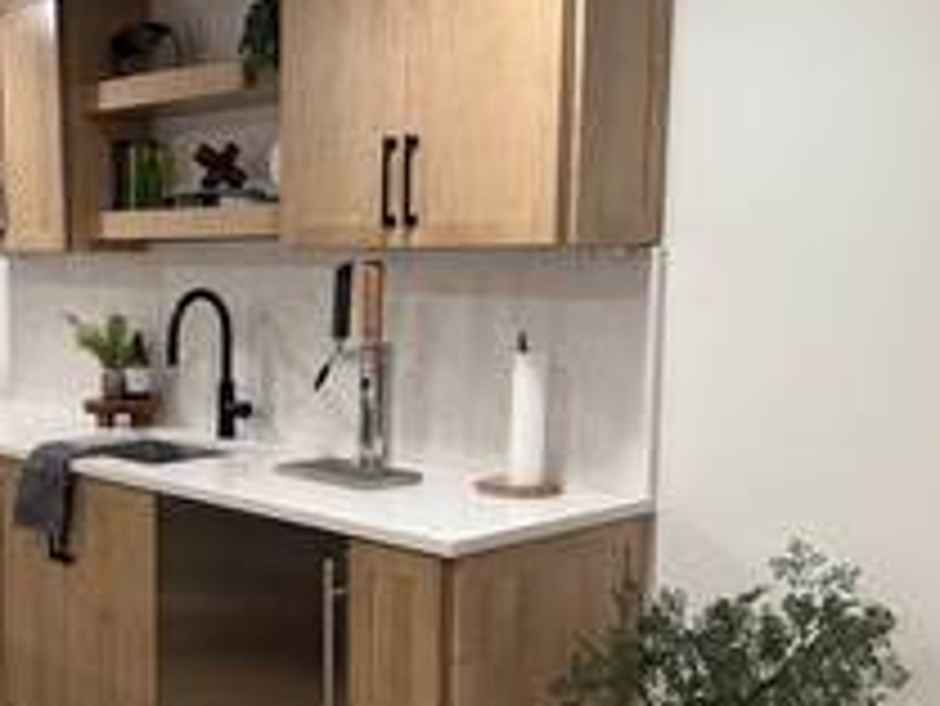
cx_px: 243
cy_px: 405
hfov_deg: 40.1
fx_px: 1250
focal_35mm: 46
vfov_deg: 31.5
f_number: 1.78
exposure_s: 1/120
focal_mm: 6.76
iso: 200
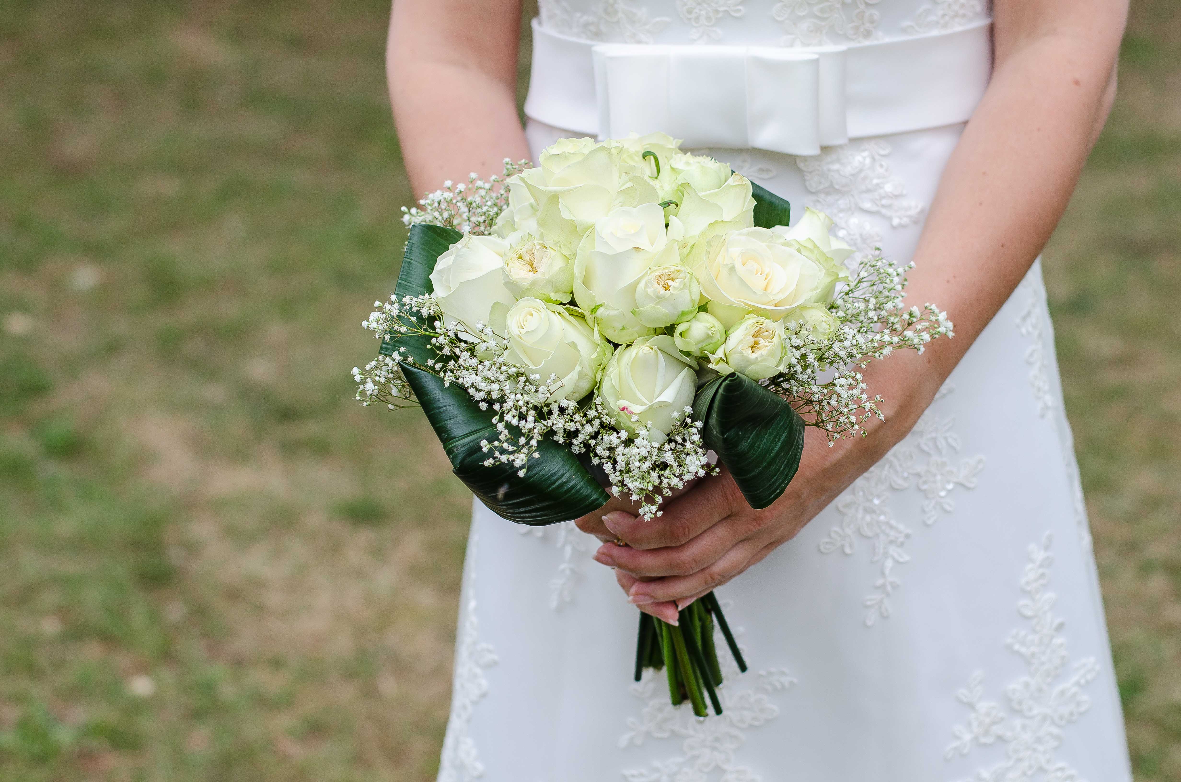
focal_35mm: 75
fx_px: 2455
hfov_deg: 27.0
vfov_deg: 18.1
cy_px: 391
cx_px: 590
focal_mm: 50
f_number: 3.5
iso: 125
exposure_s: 1/1000
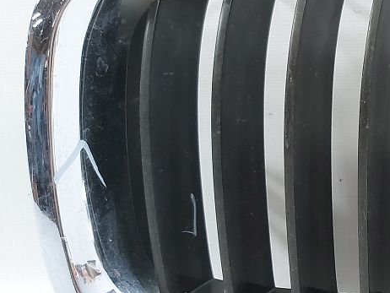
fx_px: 812
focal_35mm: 72
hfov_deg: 22.4
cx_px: 578
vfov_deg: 20.4
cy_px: 206
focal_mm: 5.23
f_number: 1.8
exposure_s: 1/50
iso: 100
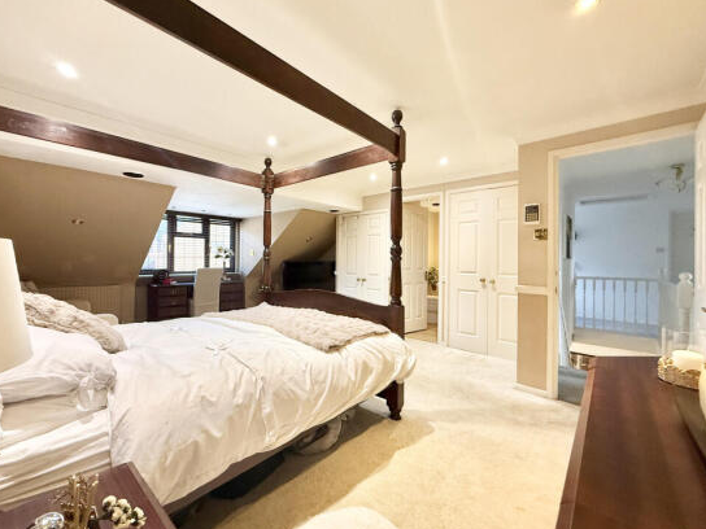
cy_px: 259
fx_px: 306
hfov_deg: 98.0
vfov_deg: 81.7
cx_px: 330
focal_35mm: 15
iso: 250
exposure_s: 1/100
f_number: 2.2
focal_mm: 2.22
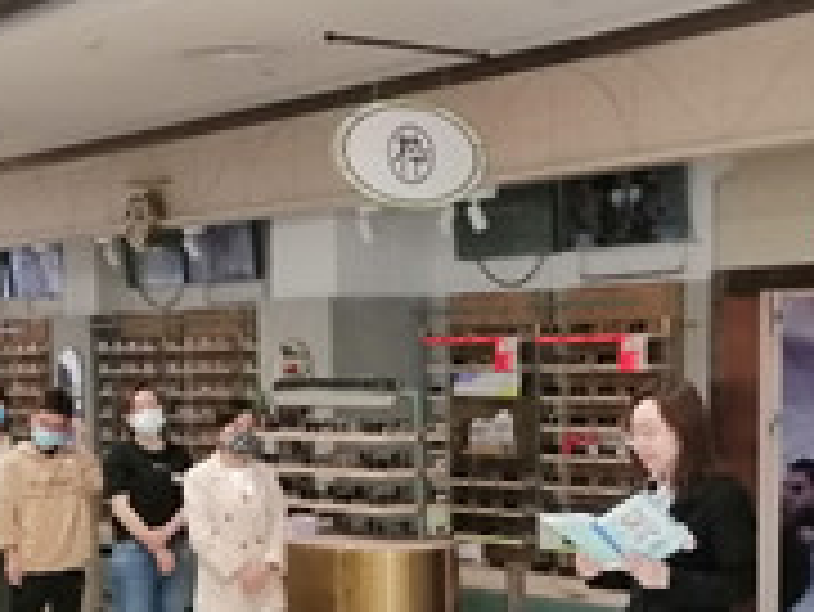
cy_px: 558
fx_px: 2024
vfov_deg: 16.9
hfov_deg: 22.7
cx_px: 418
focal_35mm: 86
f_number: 2.2
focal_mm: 3.81
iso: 500
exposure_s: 1/20
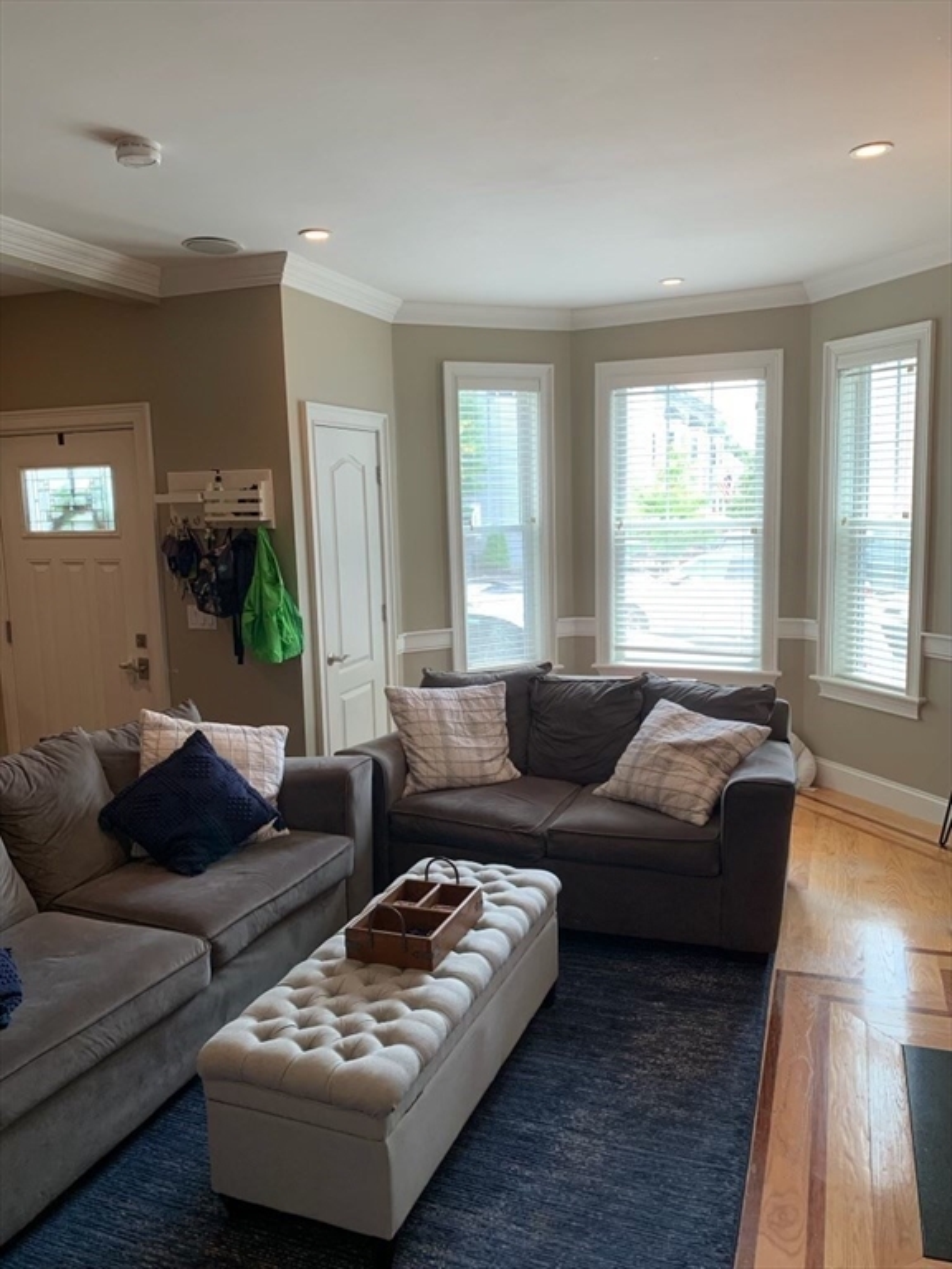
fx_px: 953
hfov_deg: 53.1
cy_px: 634
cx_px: 476
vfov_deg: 67.3
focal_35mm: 26
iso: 100
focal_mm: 4.25
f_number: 1.8
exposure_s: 1/120
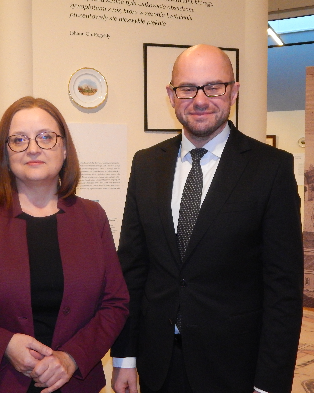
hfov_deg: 32.7
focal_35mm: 46
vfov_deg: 40.3
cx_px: 128
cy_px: 196
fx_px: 534
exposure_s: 1/60
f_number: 3.3
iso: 800
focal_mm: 6.1
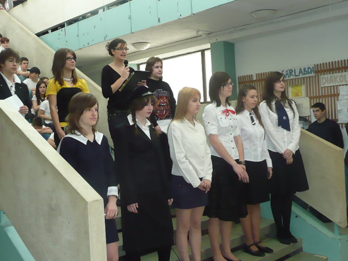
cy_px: 130
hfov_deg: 42.9
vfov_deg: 32.9
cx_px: 174
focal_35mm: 44
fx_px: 442
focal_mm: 5.2
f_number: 3.5
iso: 200
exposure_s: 1/30
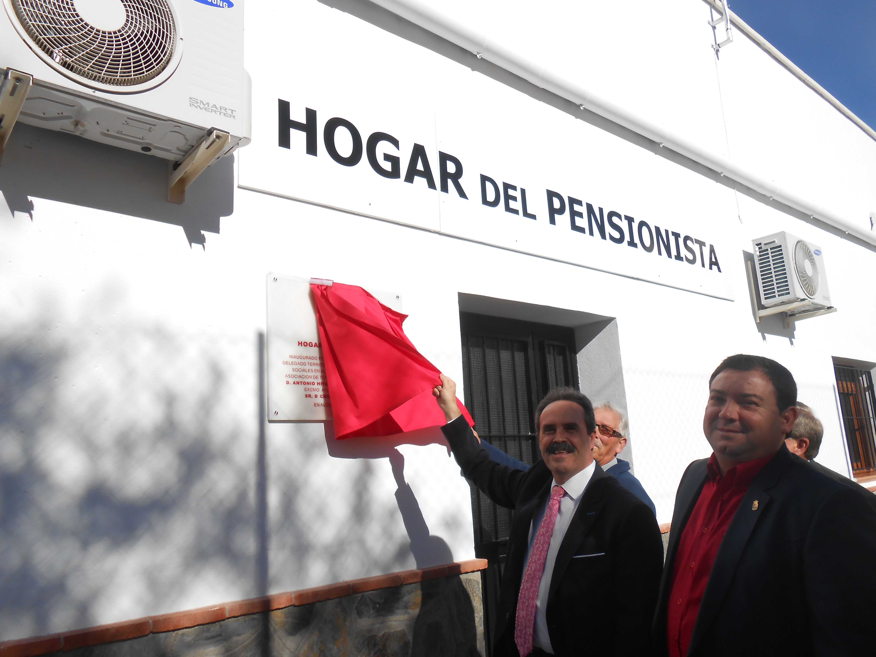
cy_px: 328
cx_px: 438
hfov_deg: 67.3
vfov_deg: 53.1
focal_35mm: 26
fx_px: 658
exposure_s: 1/1250
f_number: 3.5
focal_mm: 4.6
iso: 80
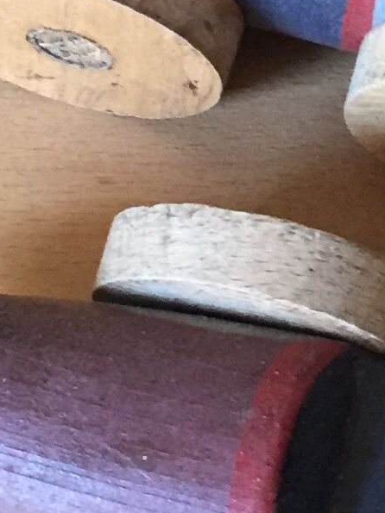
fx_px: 2359
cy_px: -47
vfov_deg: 12.2
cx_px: 355
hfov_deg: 9.3
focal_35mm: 159
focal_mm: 4.15
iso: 250
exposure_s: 1/33
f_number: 2.2
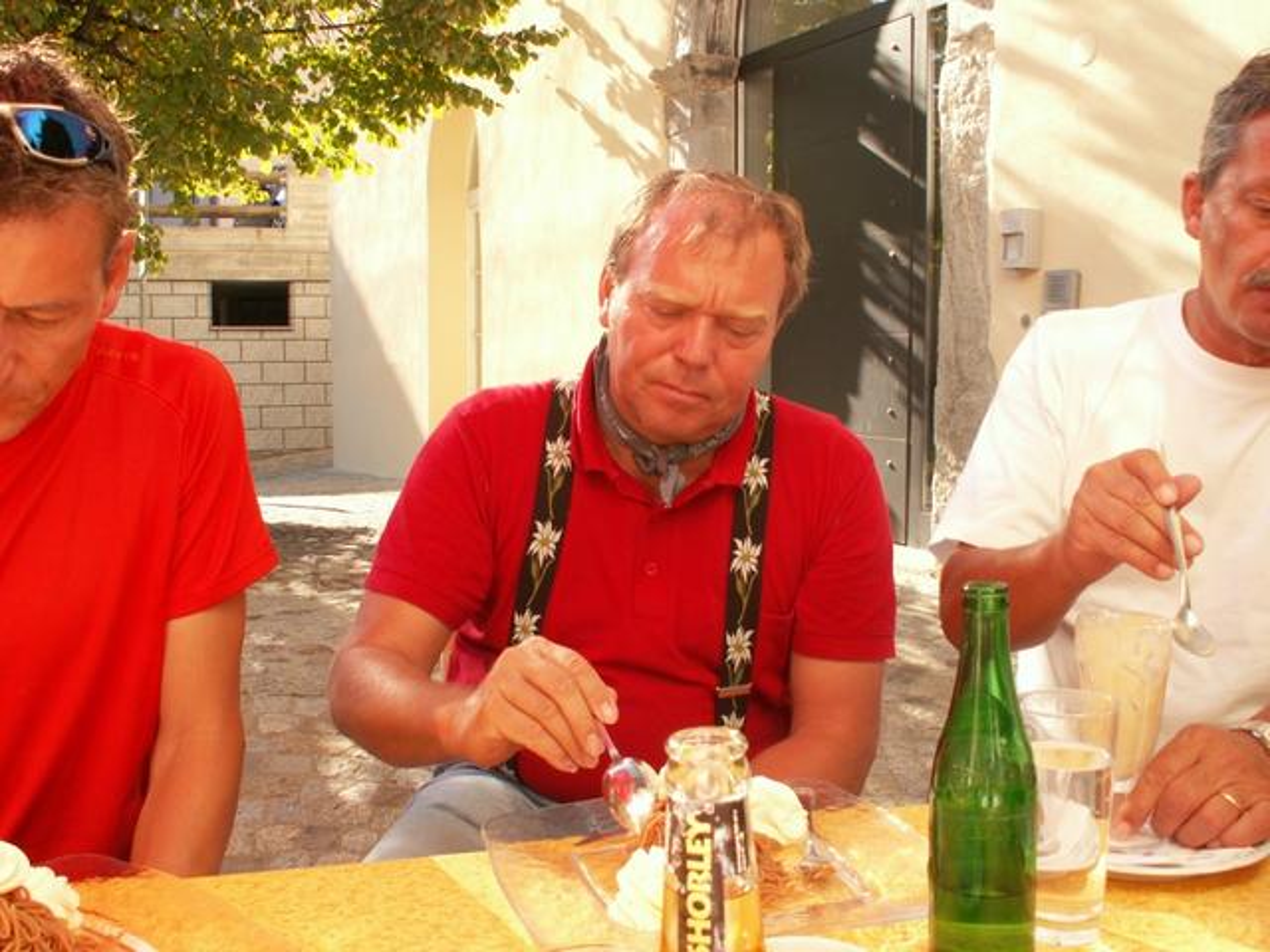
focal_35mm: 35
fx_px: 1284
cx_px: 635
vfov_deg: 40.7
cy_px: 476
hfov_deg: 52.6
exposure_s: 1/80
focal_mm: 5.86
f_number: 4.5
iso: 50
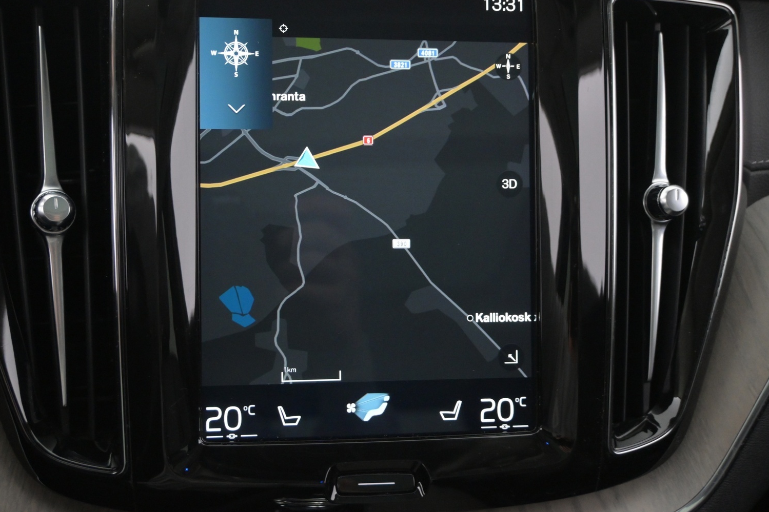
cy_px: 238
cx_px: 360
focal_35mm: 41
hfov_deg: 47.9
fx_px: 866
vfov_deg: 33.0
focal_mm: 25
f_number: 4.2
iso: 3200
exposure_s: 1/40
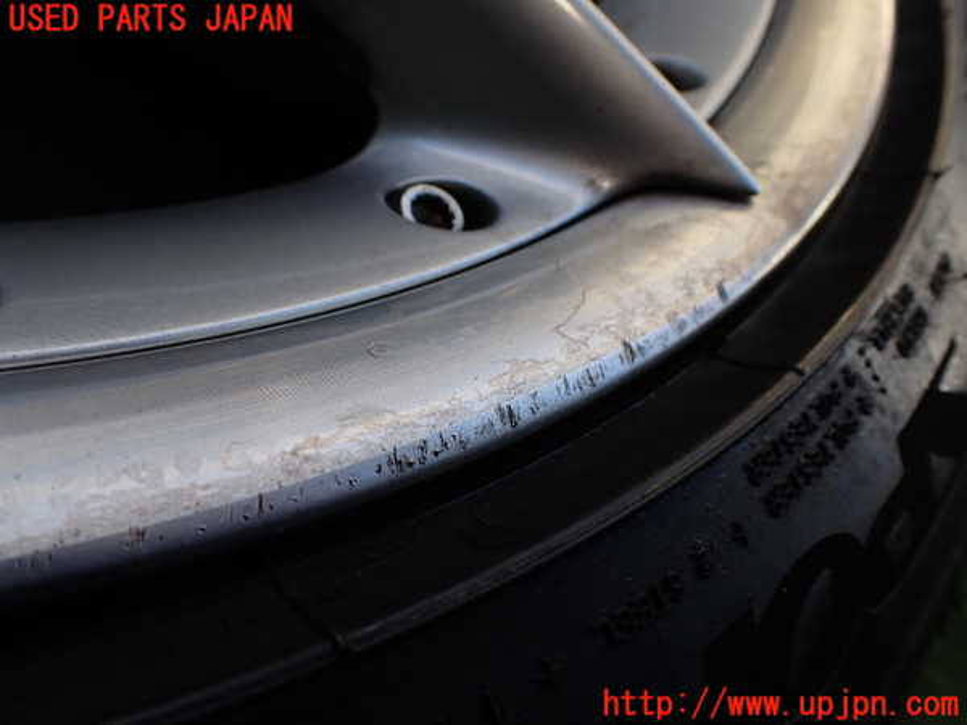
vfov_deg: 46.8
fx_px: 838
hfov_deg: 60.0
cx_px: 484
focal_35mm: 30
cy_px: 362
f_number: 3.2
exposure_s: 1/125
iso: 100
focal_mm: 5.4
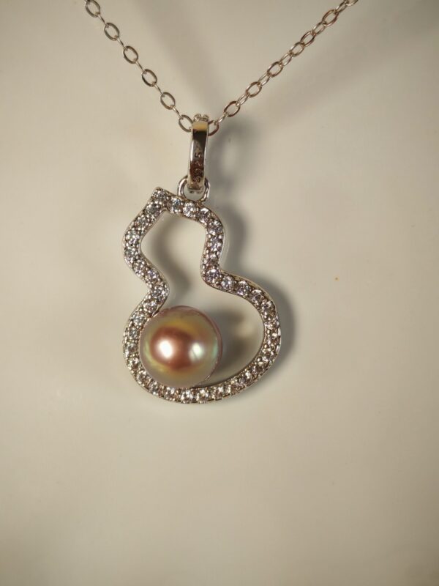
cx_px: 220
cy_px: 293
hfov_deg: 21.6
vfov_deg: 28.6
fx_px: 1150
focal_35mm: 68
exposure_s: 1/110
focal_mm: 5.52
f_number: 1.95
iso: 50
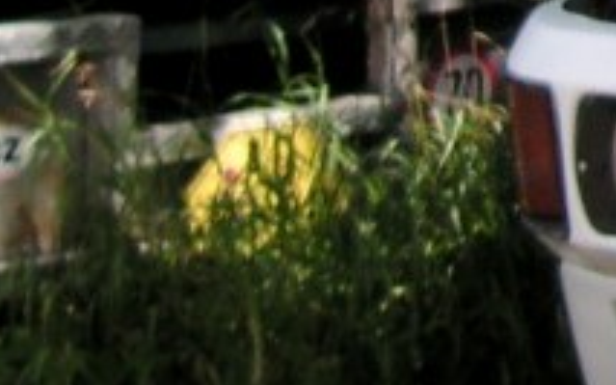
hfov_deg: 6.4
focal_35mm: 300
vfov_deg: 4.3
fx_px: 5035
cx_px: 1825
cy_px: -426
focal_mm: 7.7
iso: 50
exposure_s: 1/250
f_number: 3.6
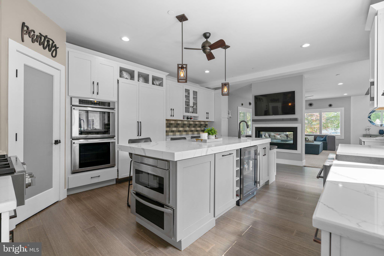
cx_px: 192
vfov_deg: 73.8
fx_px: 171
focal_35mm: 16
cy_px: 128
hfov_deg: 96.7
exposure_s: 1/2.5
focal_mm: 16
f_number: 8
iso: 100
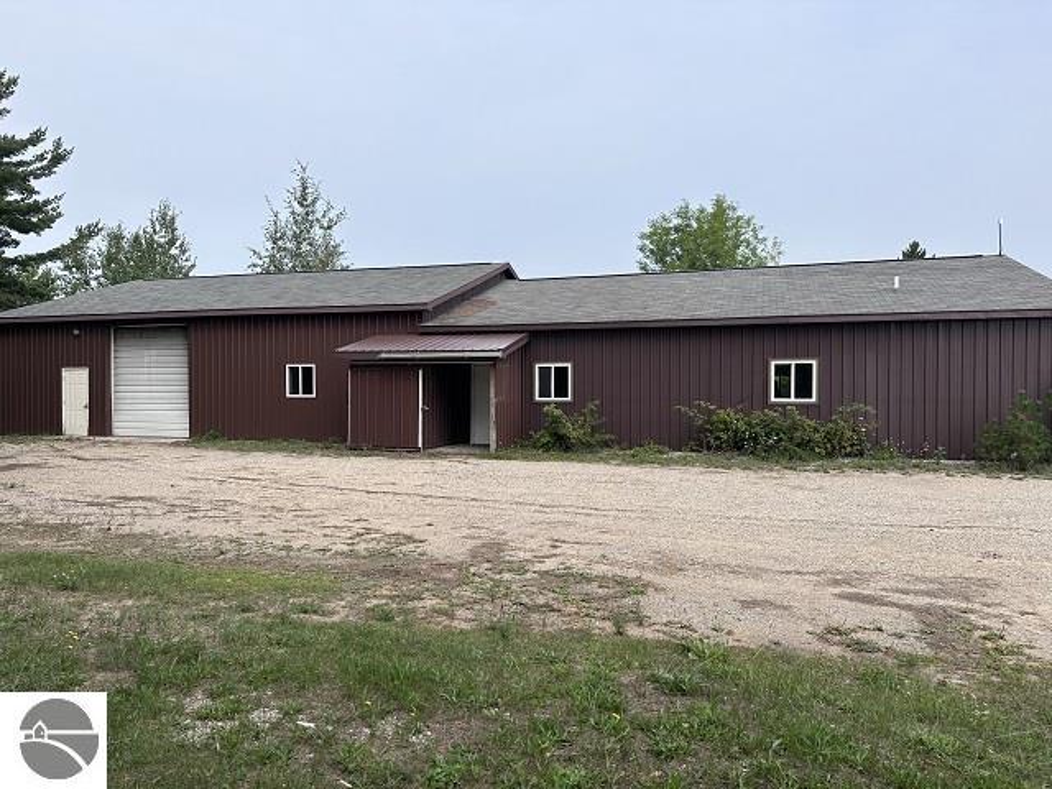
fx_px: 729
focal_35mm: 24
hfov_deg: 71.6
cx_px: 526
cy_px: 394
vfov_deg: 56.8
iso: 80
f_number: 1.78
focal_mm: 6.86
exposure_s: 1/5000
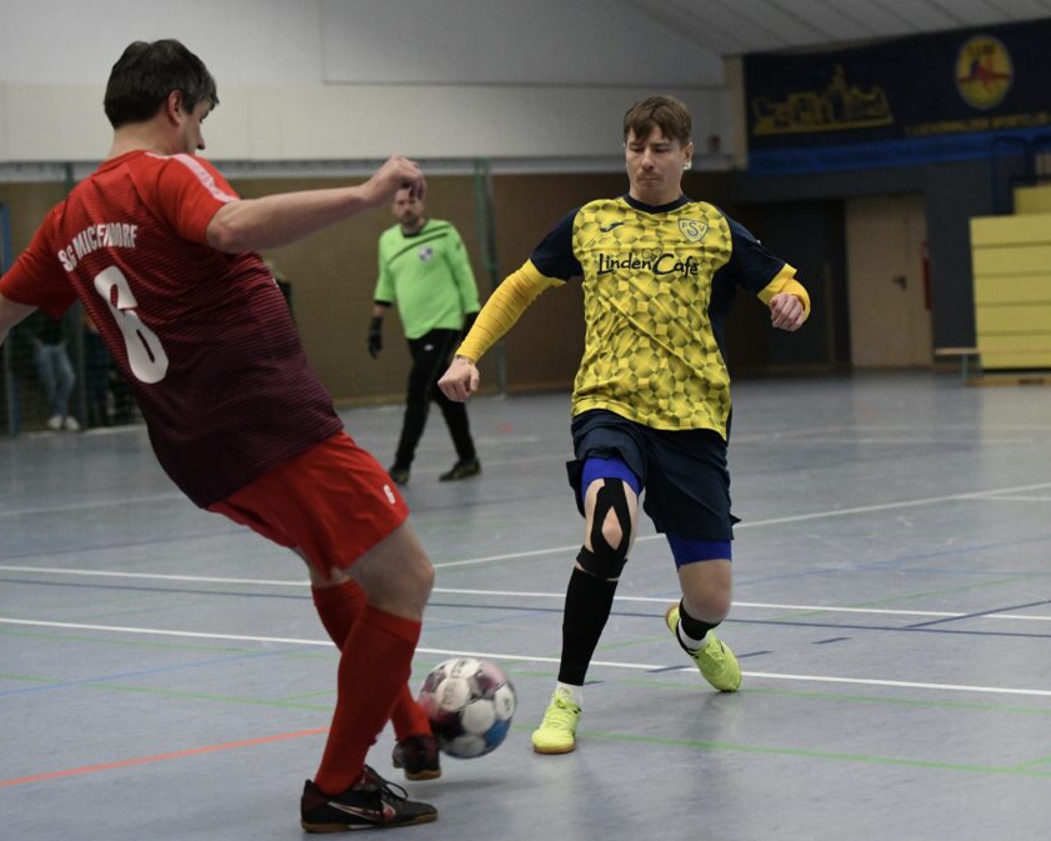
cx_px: 506
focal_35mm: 80
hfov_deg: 23.8
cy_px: 424
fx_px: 2489
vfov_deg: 19.2
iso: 8000
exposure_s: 1/1600
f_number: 2.8
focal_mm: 70
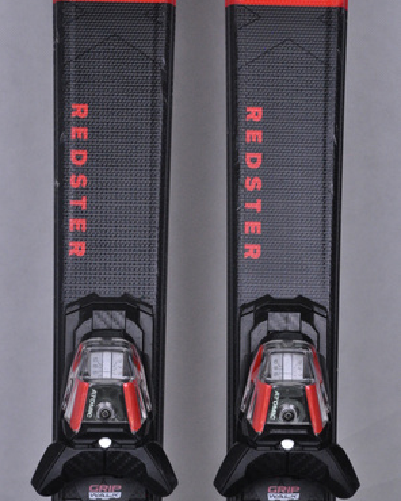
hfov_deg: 8.6
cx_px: 200
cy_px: 200
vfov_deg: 10.7
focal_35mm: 180
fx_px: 2664
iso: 3200
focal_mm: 105
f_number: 9.5
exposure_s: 1/125
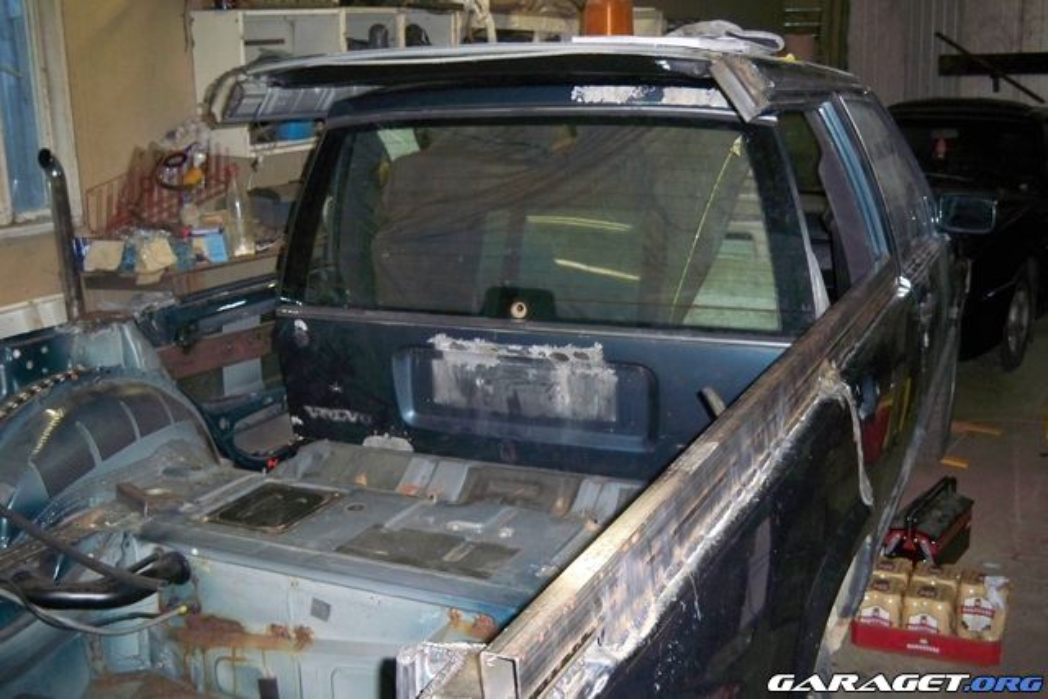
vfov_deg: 36.0
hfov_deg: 51.9
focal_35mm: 37
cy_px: 350
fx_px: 1077
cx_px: 524
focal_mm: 7.9
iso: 400
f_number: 3.1
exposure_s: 1/30
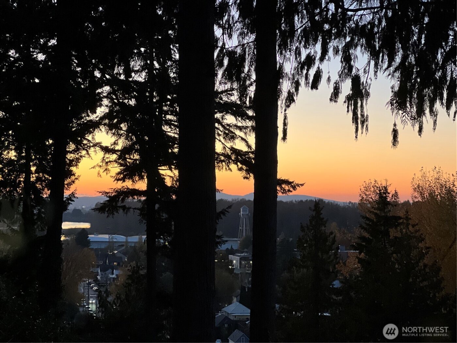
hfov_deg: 25.3
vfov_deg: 19.1
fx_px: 1017
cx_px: 228
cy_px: 172
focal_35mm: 77
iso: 400
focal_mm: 9
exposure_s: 1/40
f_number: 2.8
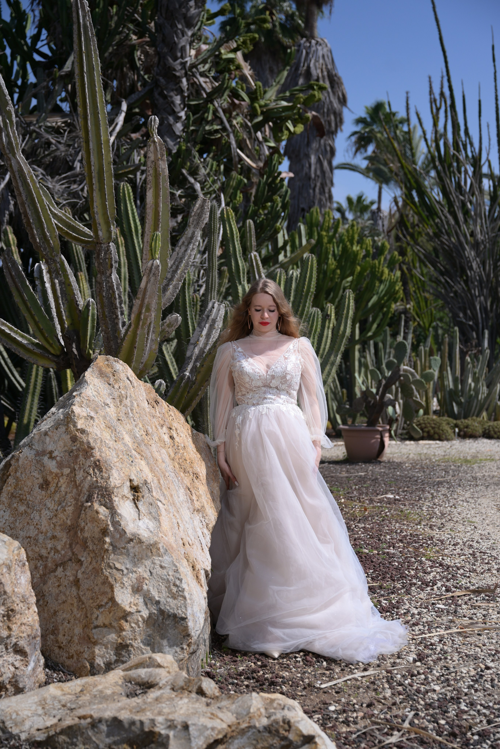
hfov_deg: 28.1
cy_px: 374
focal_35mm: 48
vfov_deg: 41.1
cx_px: 250
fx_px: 999
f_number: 3.5
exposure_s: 1/2500
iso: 100
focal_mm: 48
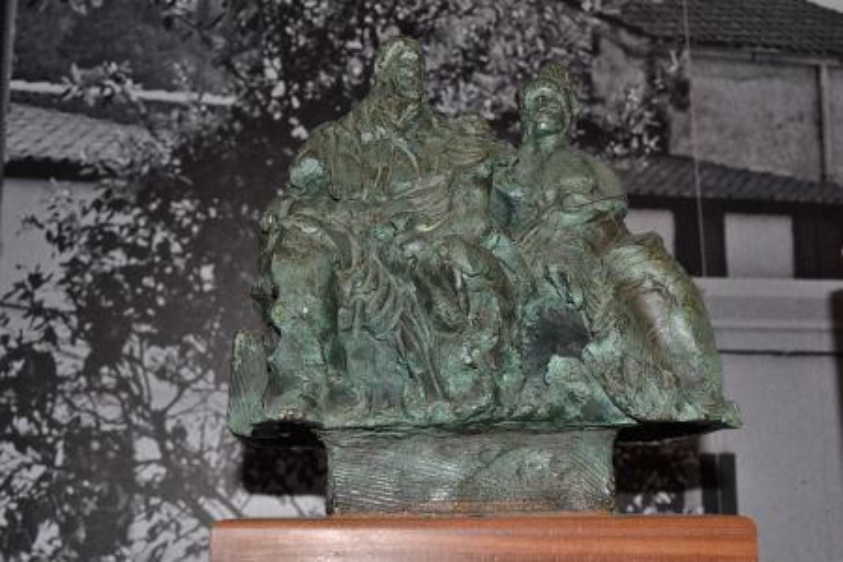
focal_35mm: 48
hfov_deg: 41.1
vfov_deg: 28.1
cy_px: 281
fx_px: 1124
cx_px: 422
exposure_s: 1/60
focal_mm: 32
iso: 100
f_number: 8
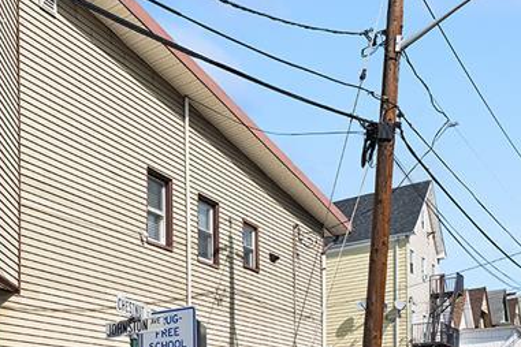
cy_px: 287
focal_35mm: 43
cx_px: -59
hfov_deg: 37.6
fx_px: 622
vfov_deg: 30.3
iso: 100
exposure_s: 1/400
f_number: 8
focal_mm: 16
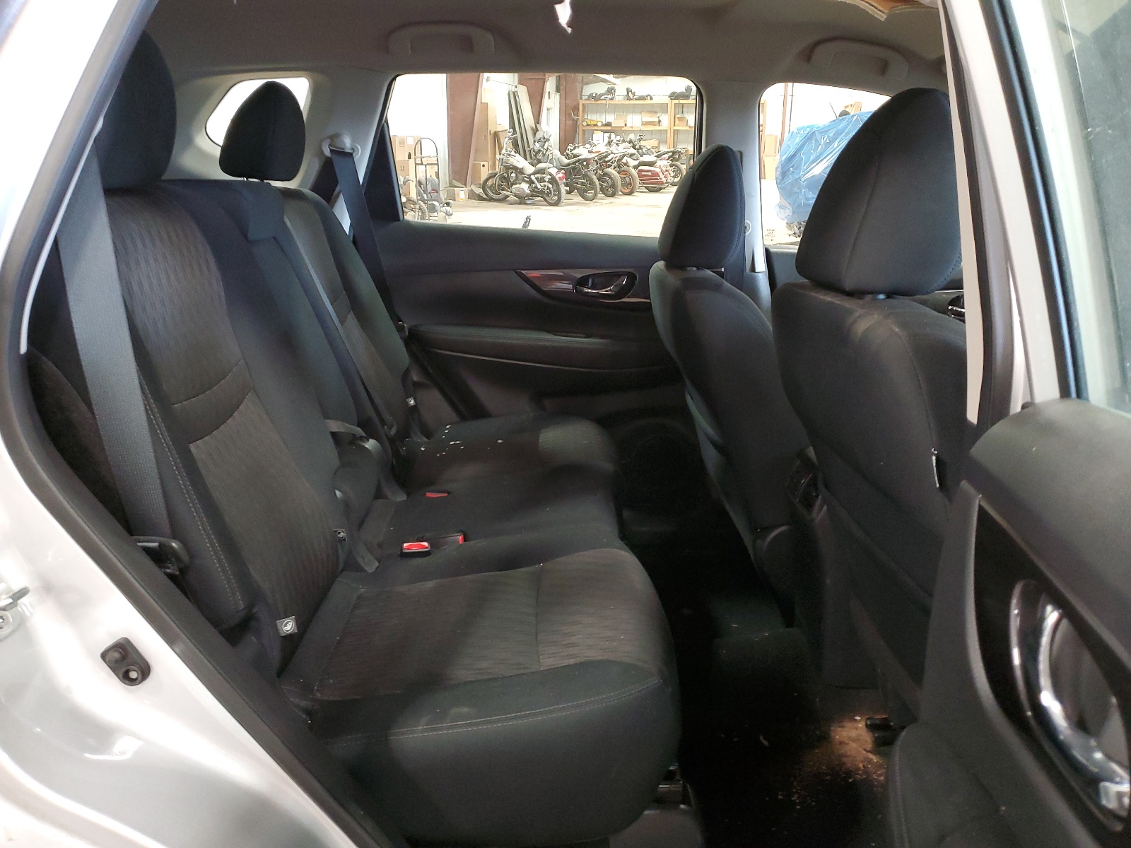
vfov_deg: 53.1
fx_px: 849
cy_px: 424
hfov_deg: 67.3
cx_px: 566
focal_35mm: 26
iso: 282
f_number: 1.5
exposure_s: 1/15
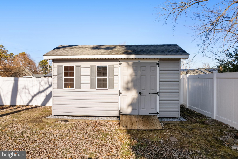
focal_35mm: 22
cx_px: 119
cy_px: 80
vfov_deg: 57.2
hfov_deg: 78.6
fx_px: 145
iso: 120
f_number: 2.8
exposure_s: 1/320
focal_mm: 8.38
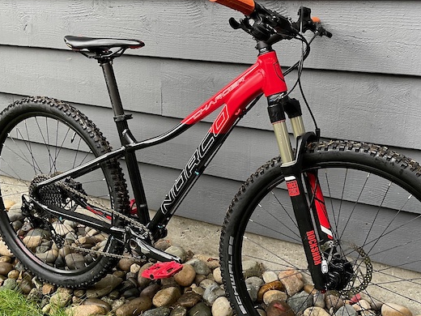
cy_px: 202
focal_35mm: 40
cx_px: 234
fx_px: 486
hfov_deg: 46.7
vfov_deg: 35.7
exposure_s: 1/60
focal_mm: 4.2
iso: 125
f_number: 1.6
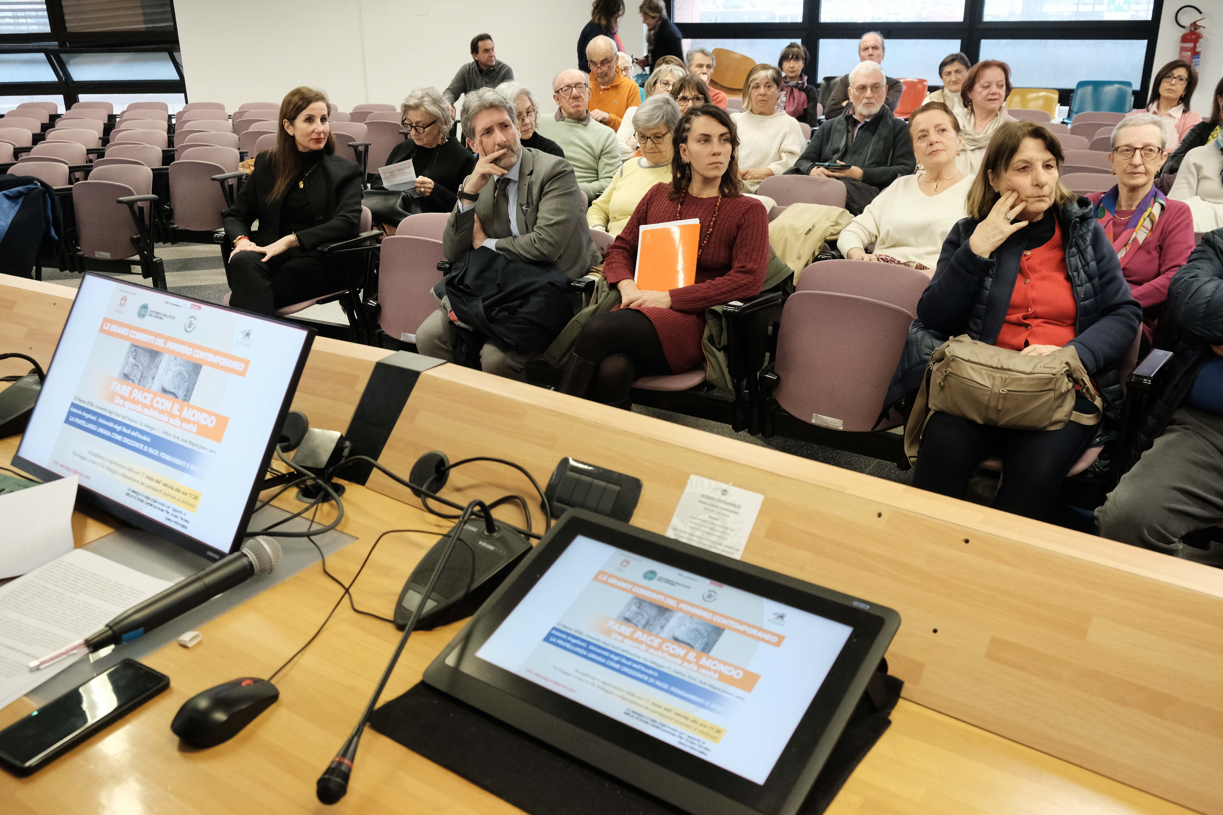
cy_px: 408
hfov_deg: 60.3
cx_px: 612
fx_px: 1053
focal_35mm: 31
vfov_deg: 42.3
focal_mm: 20.5
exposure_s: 1/38
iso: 2500
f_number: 5
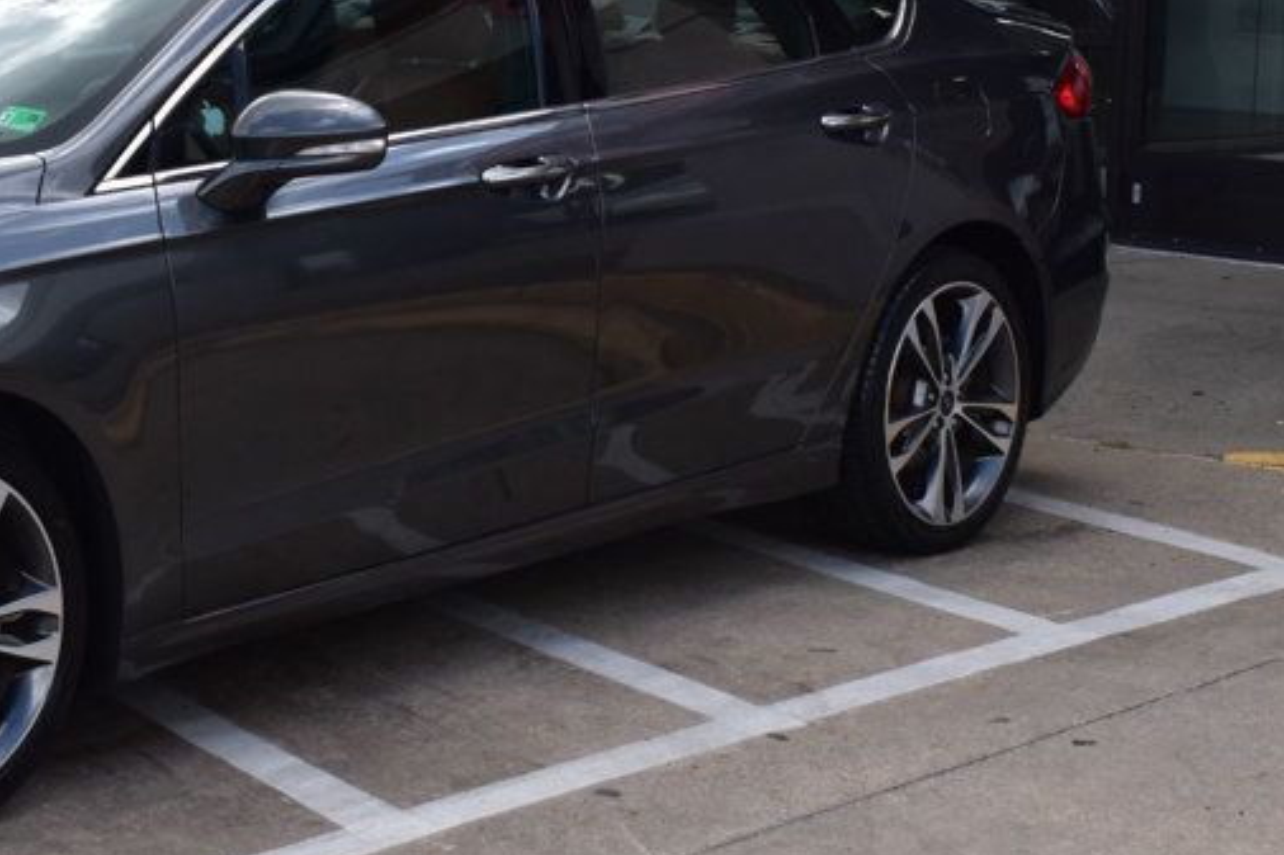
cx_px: 279
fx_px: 3352
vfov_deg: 14.5
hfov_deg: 21.4
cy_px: 271
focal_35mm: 94
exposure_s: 1/400
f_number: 11
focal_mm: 31
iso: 400
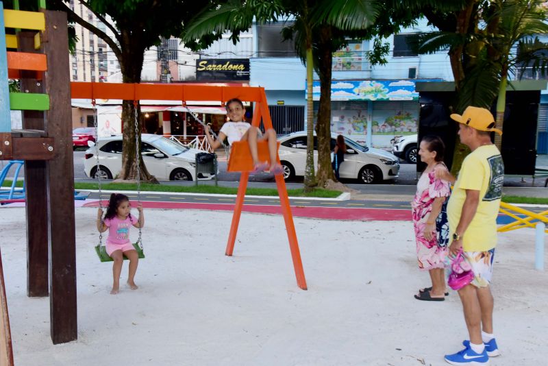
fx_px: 670
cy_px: 183
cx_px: 274
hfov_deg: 44.5
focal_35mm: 44
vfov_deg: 30.5
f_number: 4
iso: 2000
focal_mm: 44
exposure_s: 1/50
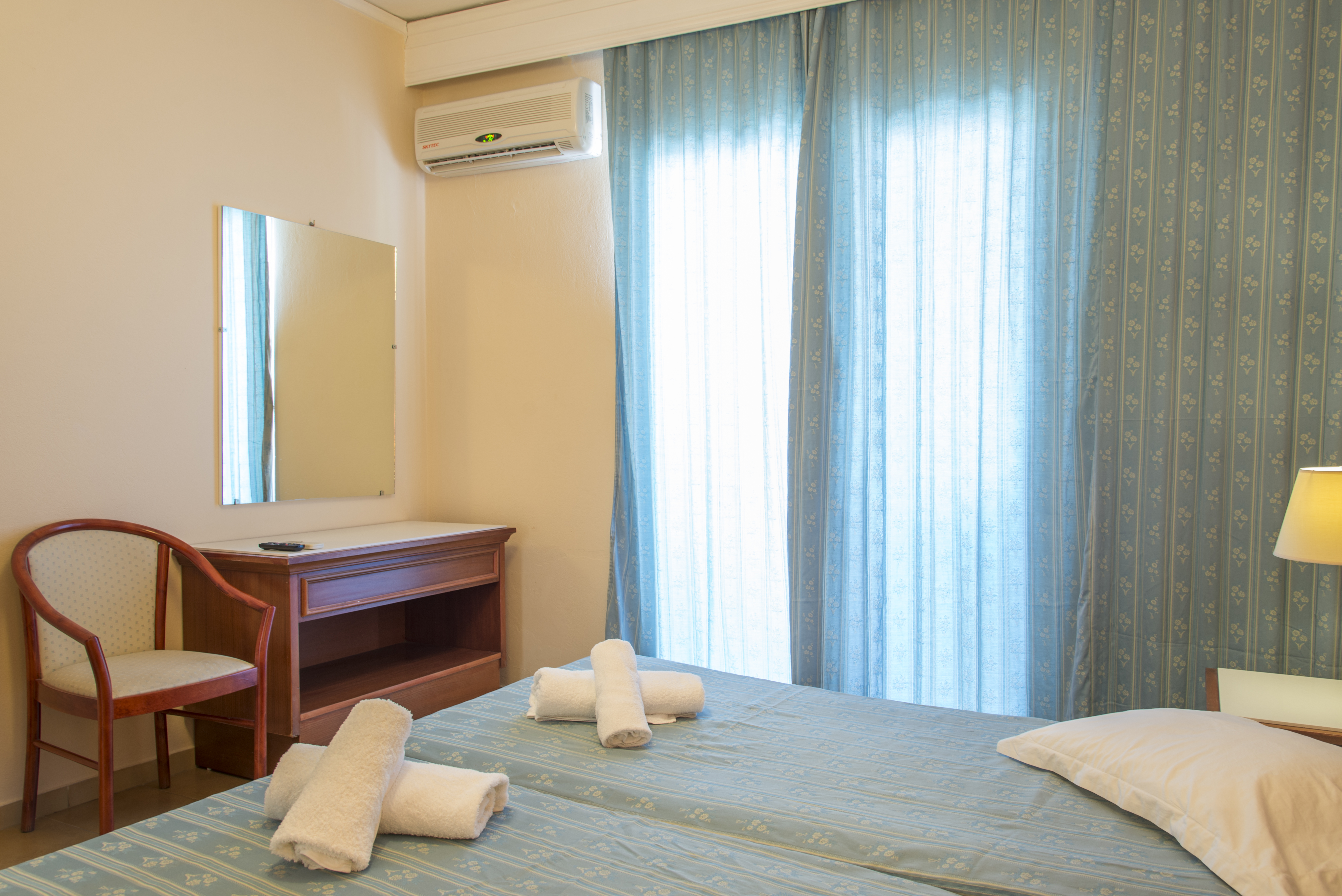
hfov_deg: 67.3
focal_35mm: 27
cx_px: 690
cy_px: 469
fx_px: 1007
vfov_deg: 48.0
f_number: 7.1
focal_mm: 24
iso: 100
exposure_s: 3
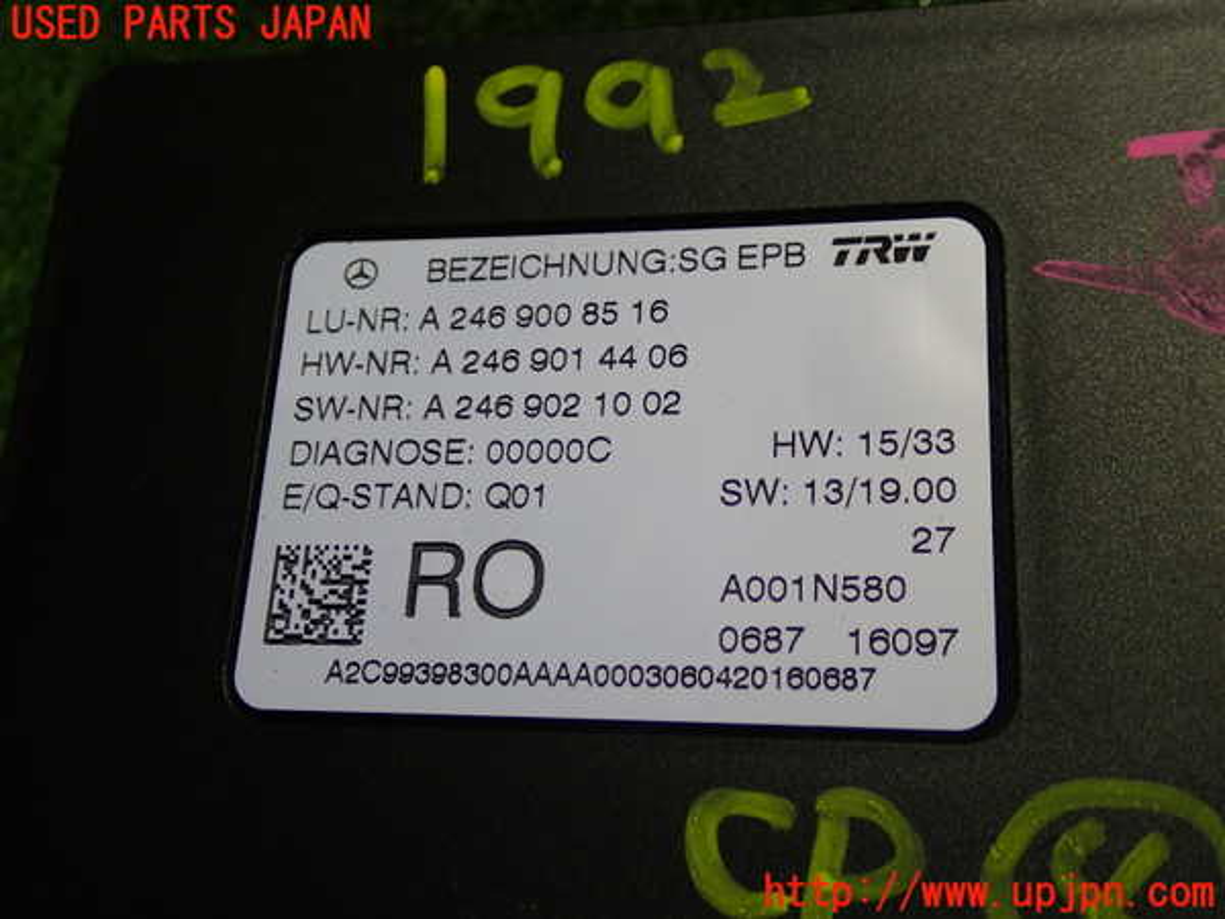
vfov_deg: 35.1
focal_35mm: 41
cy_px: 460
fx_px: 1451
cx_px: 612
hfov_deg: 45.8
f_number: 2.8
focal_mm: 7.31
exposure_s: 1/80
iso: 200
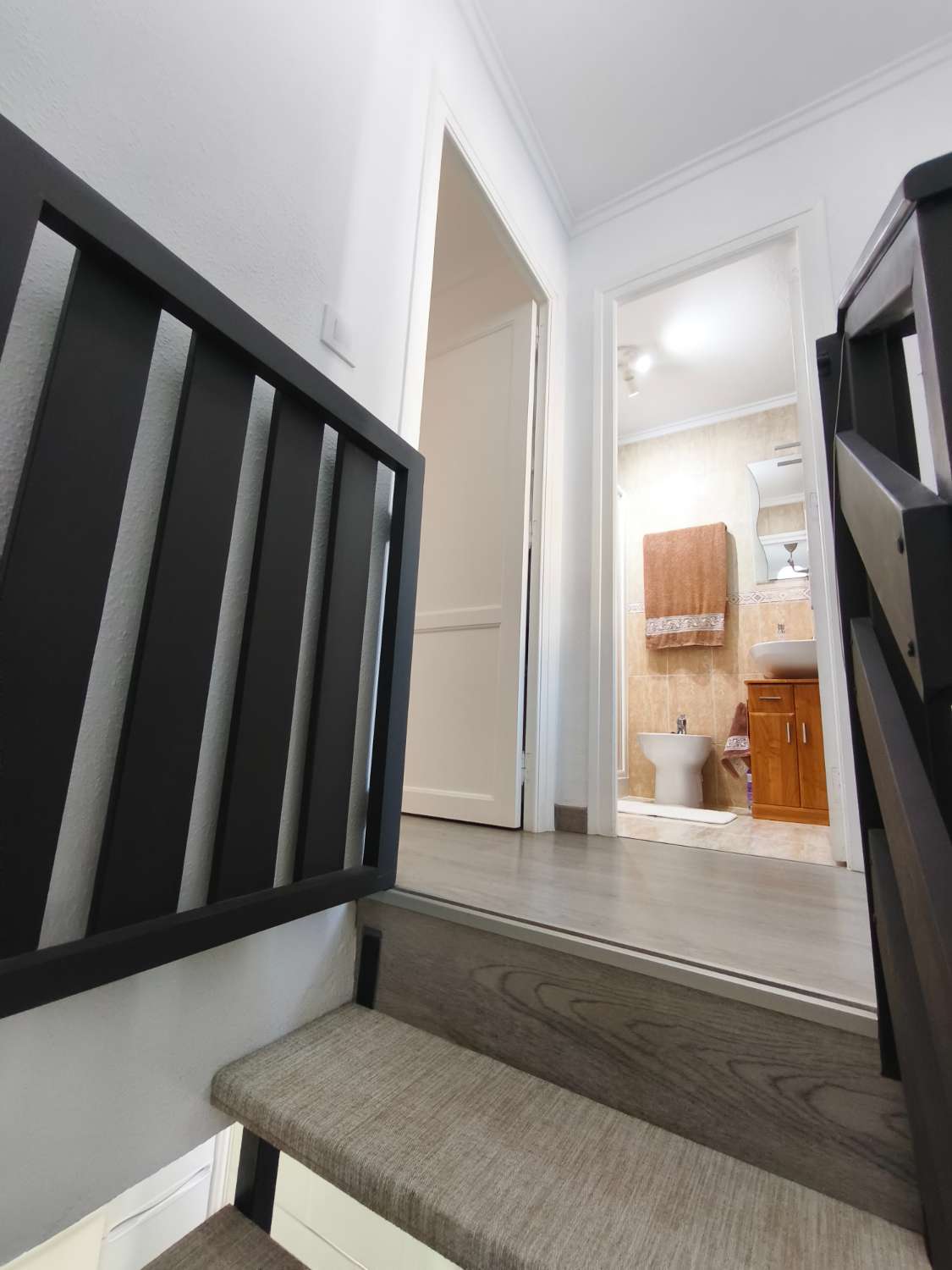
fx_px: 550
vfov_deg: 98.2
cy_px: 635
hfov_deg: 81.7
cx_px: 476
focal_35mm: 15
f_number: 2.2
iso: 160
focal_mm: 1.91
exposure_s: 1/33.3
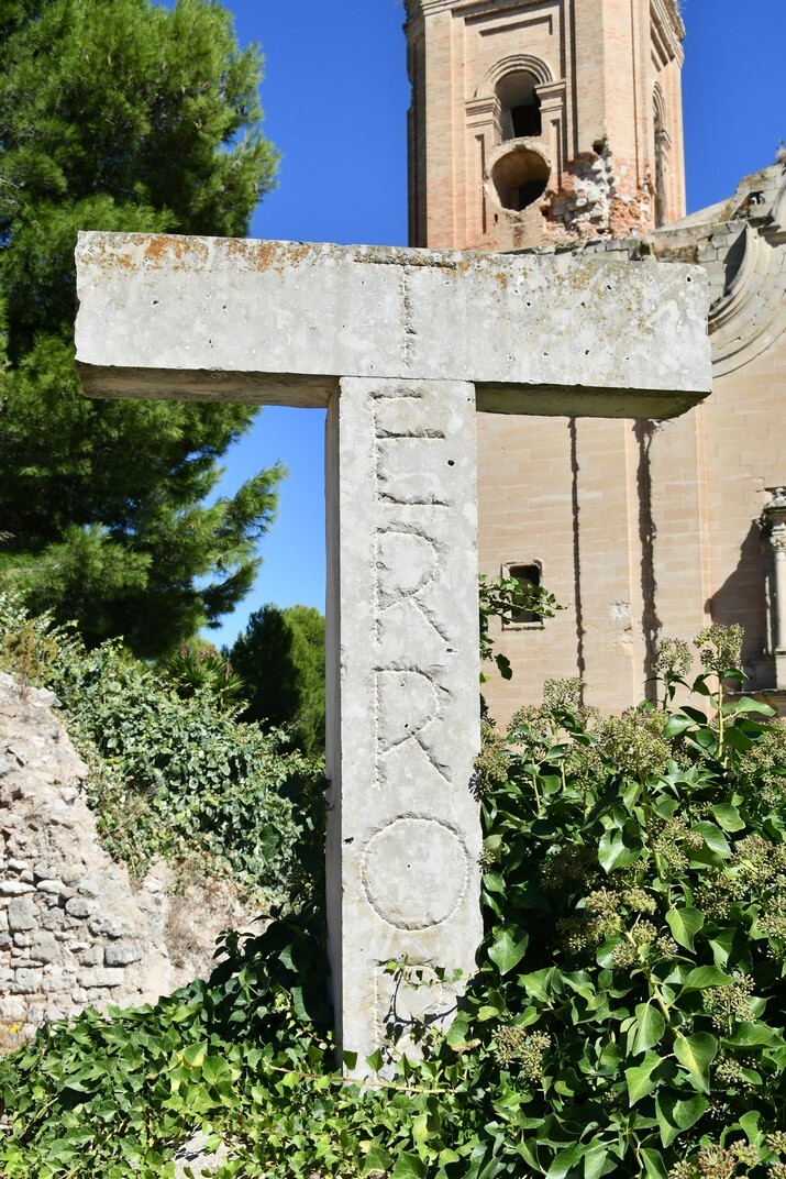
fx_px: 1375
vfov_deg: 46.4
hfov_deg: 31.9
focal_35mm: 42
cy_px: 590
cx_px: 393
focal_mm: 28
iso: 100
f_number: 8
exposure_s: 1/320
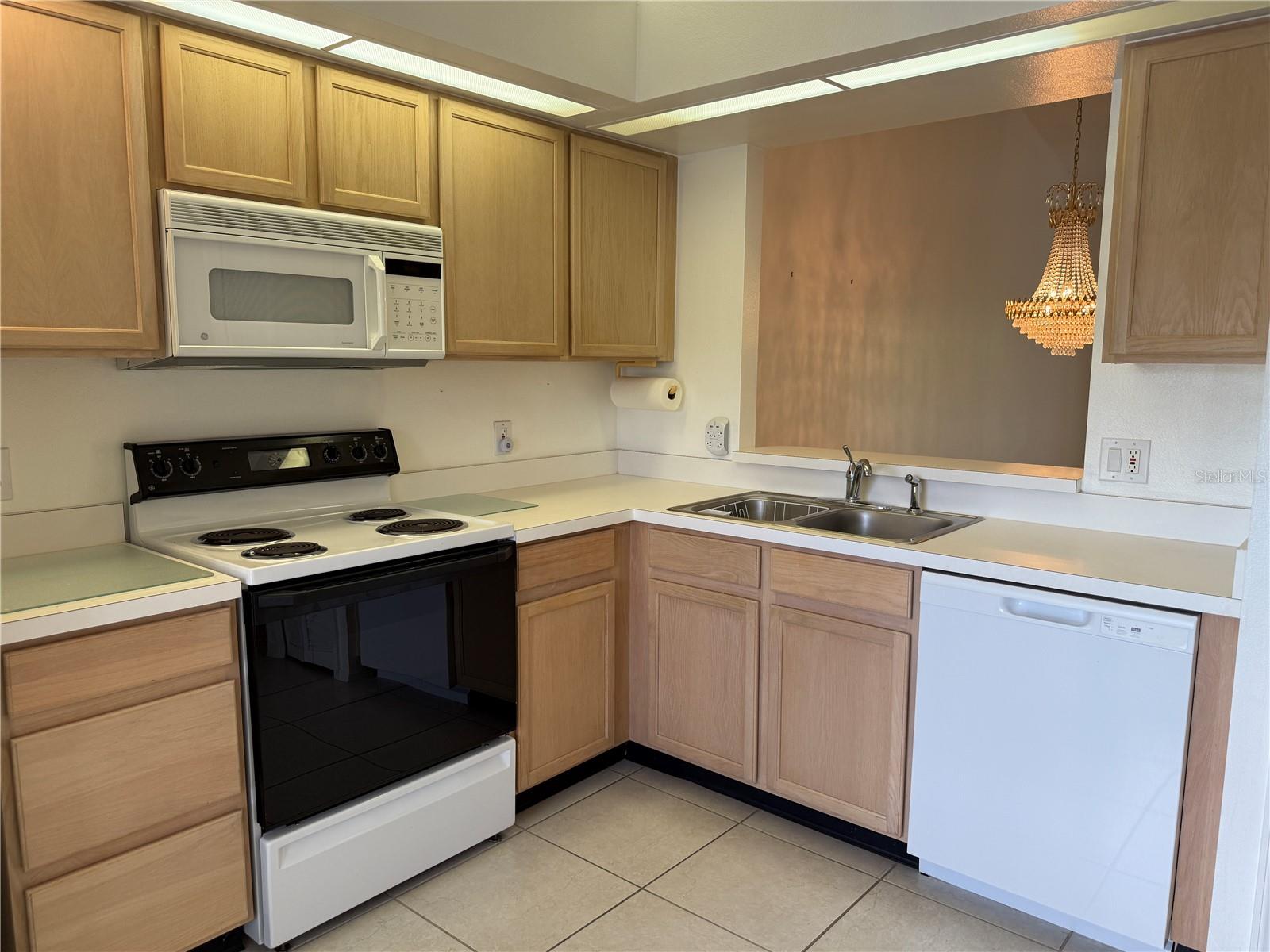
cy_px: 476
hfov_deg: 71.6
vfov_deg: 56.8
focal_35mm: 24
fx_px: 881
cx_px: 635
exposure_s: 1/131
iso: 80
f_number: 1.78
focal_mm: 6.76
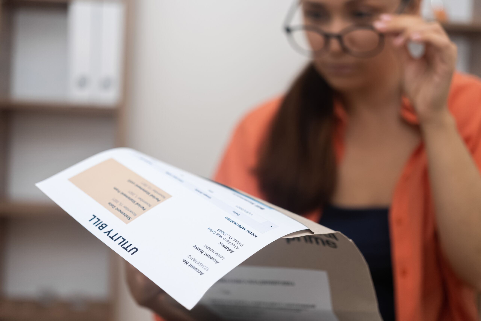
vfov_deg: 27.0
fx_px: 668
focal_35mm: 50
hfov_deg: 39.6
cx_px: 240
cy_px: 160
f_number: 2.5
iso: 640
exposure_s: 1/100
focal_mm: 50
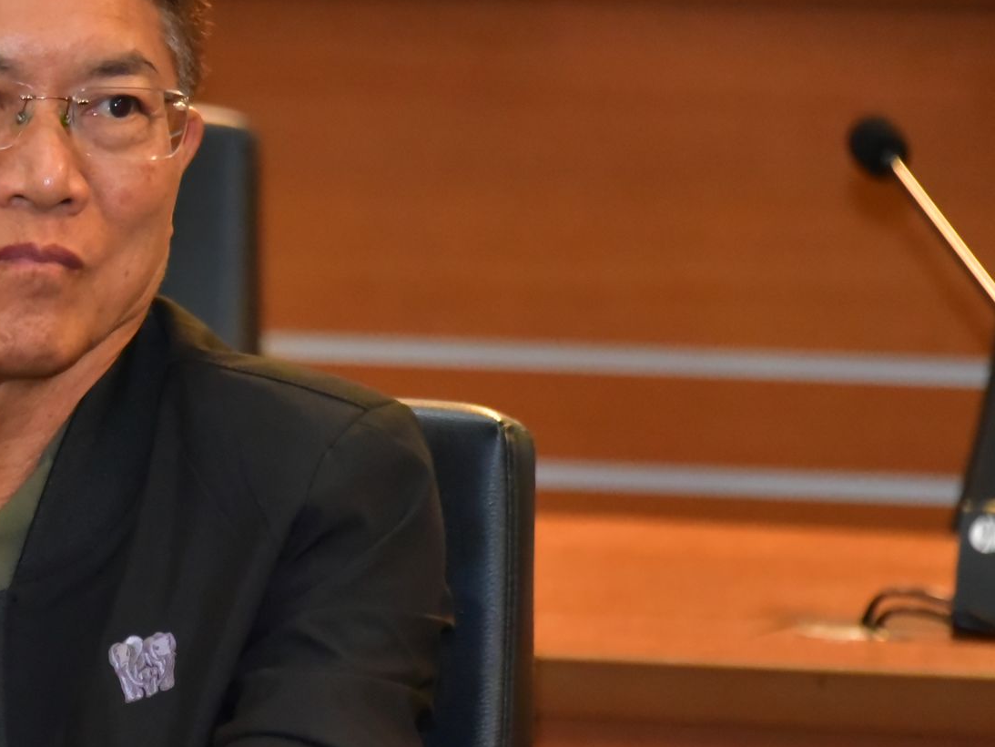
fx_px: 13281
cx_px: 21
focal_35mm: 462
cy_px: 447
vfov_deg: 3.2
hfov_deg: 4.3
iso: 8000
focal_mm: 210
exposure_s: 1/200
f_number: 5.6
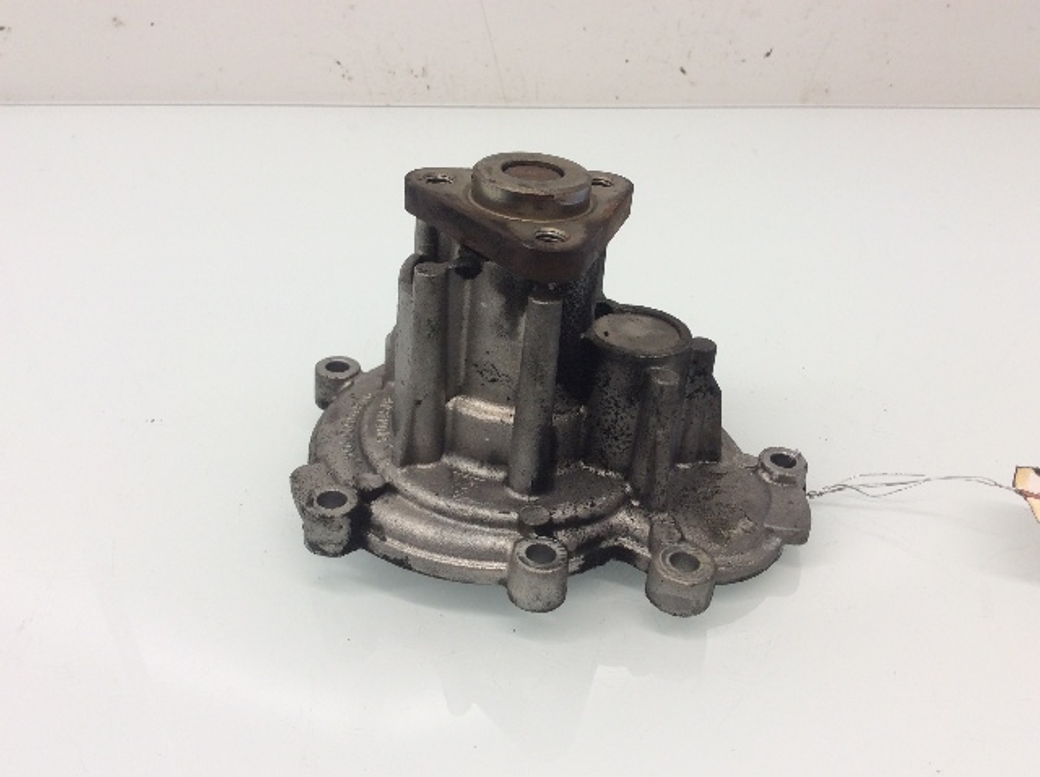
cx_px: 520
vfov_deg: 44.1
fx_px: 960
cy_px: 388
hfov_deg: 56.9
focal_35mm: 32
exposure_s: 1/60
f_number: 2.4
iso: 40
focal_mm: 3.3
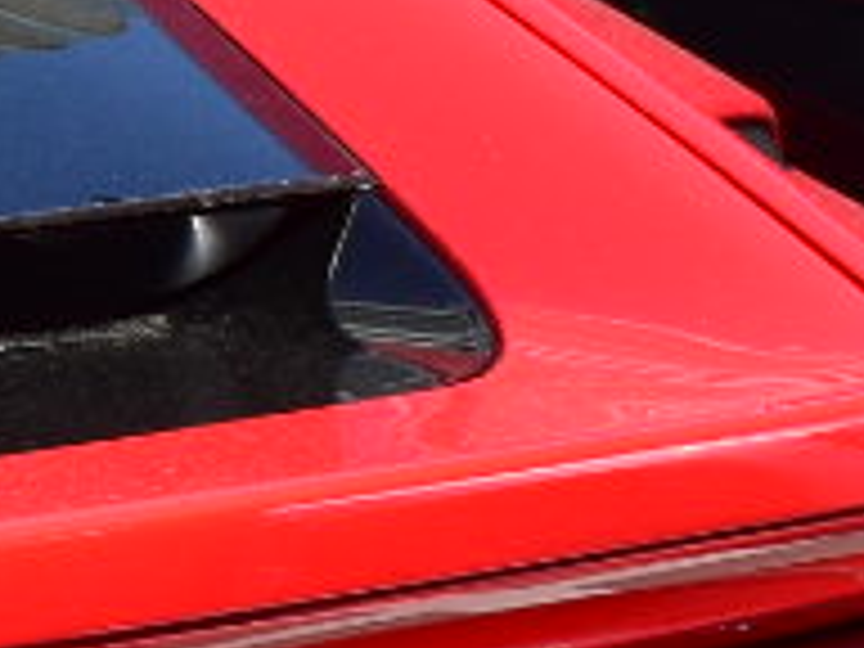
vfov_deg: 6.0
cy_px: 1125
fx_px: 6065
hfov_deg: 7.3
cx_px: -1575
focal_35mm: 243
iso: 360
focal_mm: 20
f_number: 11
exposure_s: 1/500
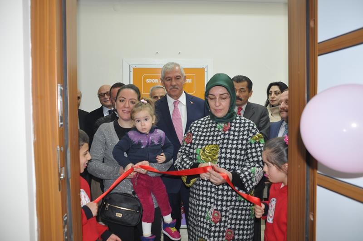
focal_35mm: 30
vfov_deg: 43.5
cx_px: 182
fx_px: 302
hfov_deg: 62.0
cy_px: 120
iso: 800
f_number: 3.5
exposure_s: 1/60
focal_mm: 20
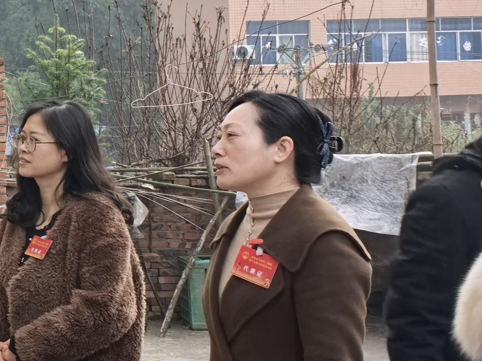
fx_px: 1337
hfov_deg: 17.4
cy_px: 86
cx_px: -328
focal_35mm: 96
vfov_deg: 15.3
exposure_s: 1/100
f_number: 4
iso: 50
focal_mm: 5.75
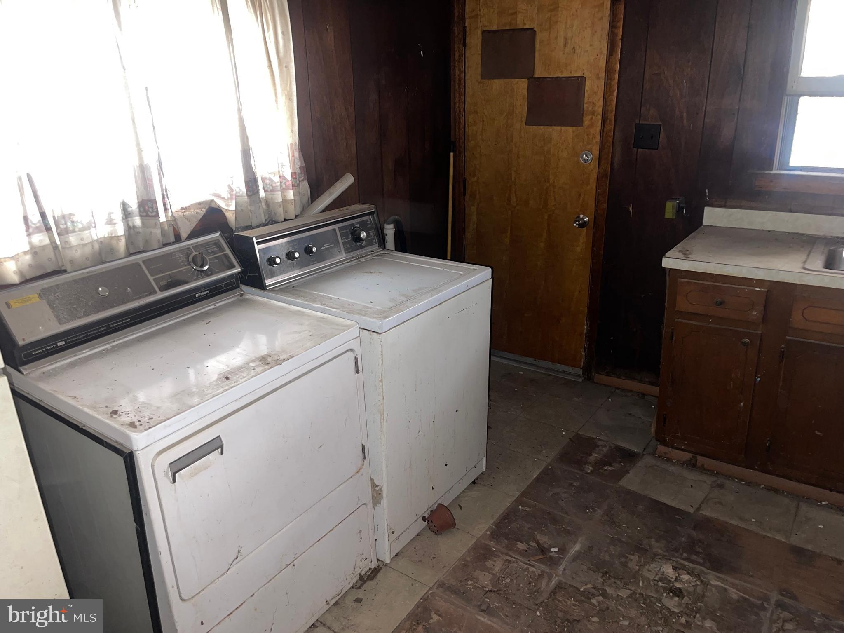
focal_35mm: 25
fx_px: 610
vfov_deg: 54.9
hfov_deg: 69.4
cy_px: 316
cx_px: 422
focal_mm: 5.1
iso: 100
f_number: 1.6
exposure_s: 1/4
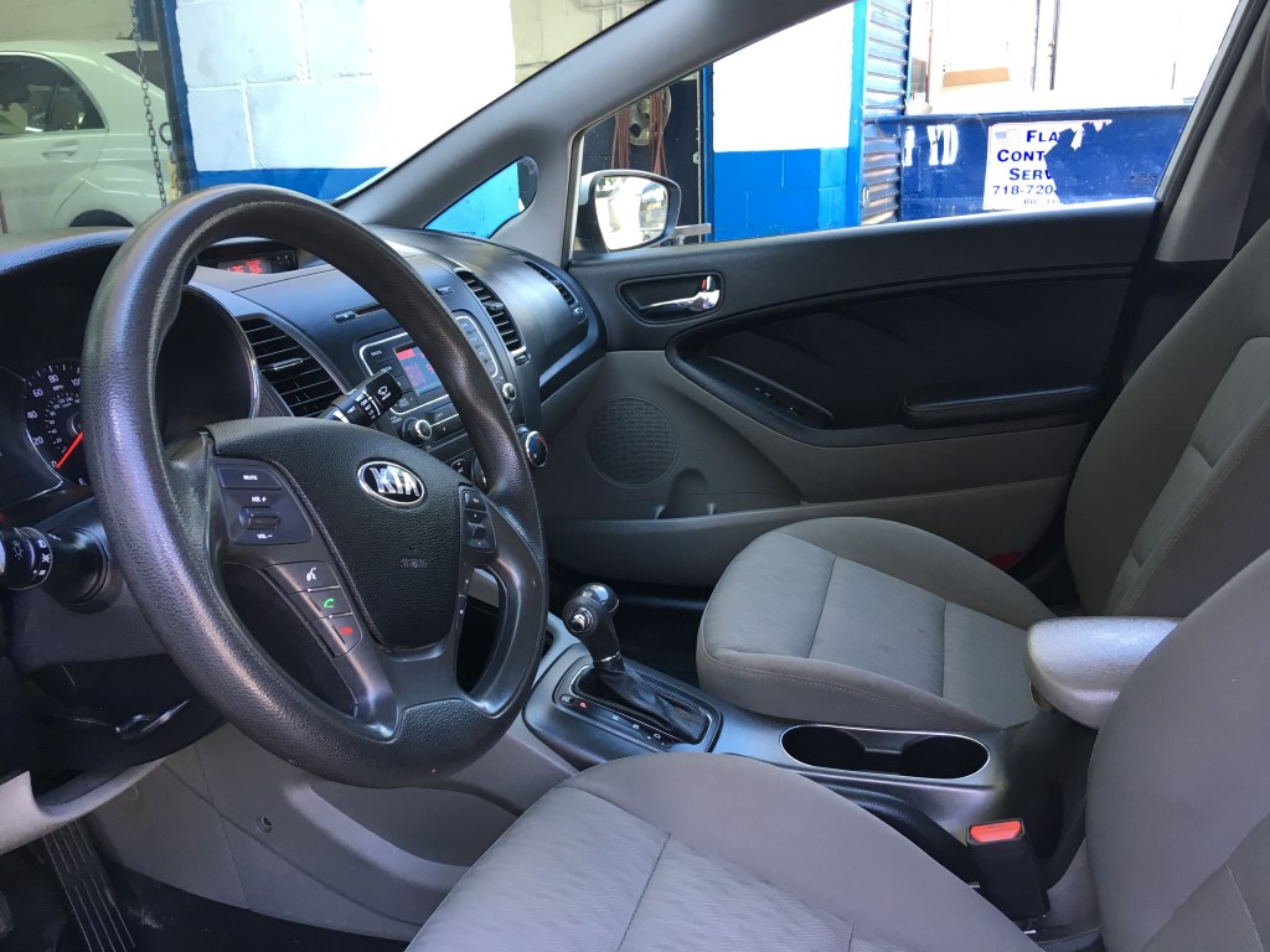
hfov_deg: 61.7
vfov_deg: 48.2
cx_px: 635
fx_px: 1064
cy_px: 476
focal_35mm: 29
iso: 32
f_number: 2.2
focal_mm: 4.15
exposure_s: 1/30
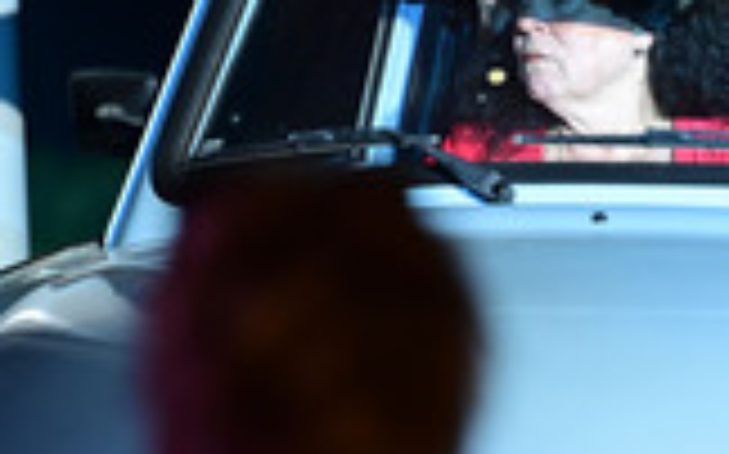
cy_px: 220
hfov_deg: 3.7
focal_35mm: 566
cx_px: 691
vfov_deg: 2.3
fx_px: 11237
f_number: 2.8
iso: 2500
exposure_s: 1/320
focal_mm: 200
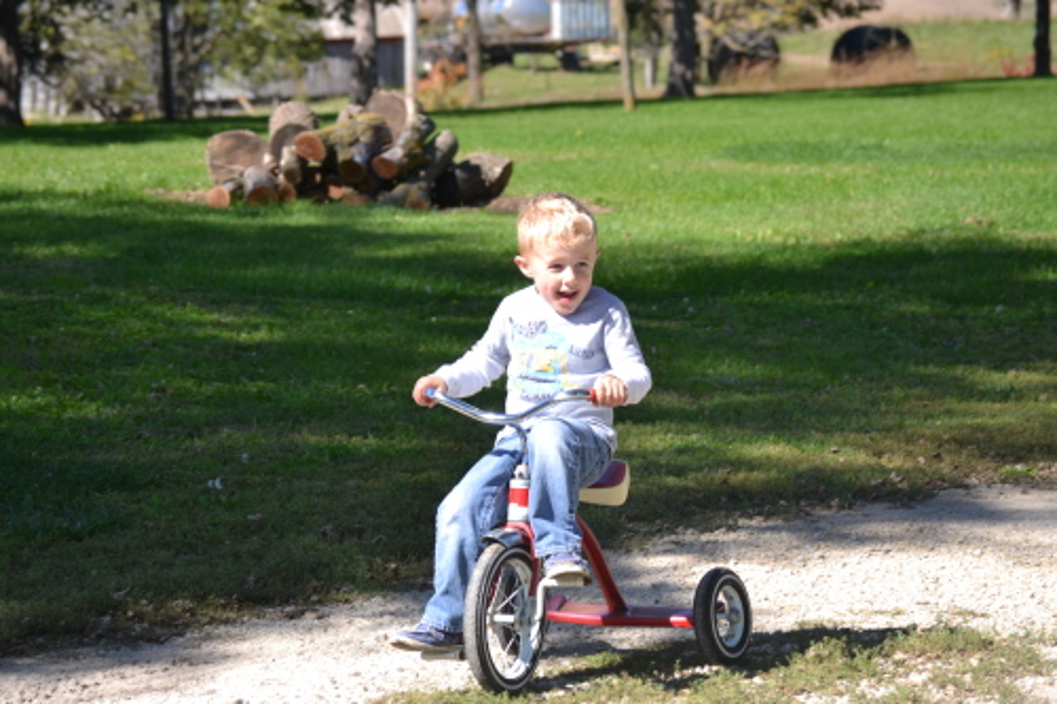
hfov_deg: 14.9
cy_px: 352
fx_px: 4050
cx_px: 528
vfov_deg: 9.9
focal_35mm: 138
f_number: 6.3
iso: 100
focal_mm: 92
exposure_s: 1/200
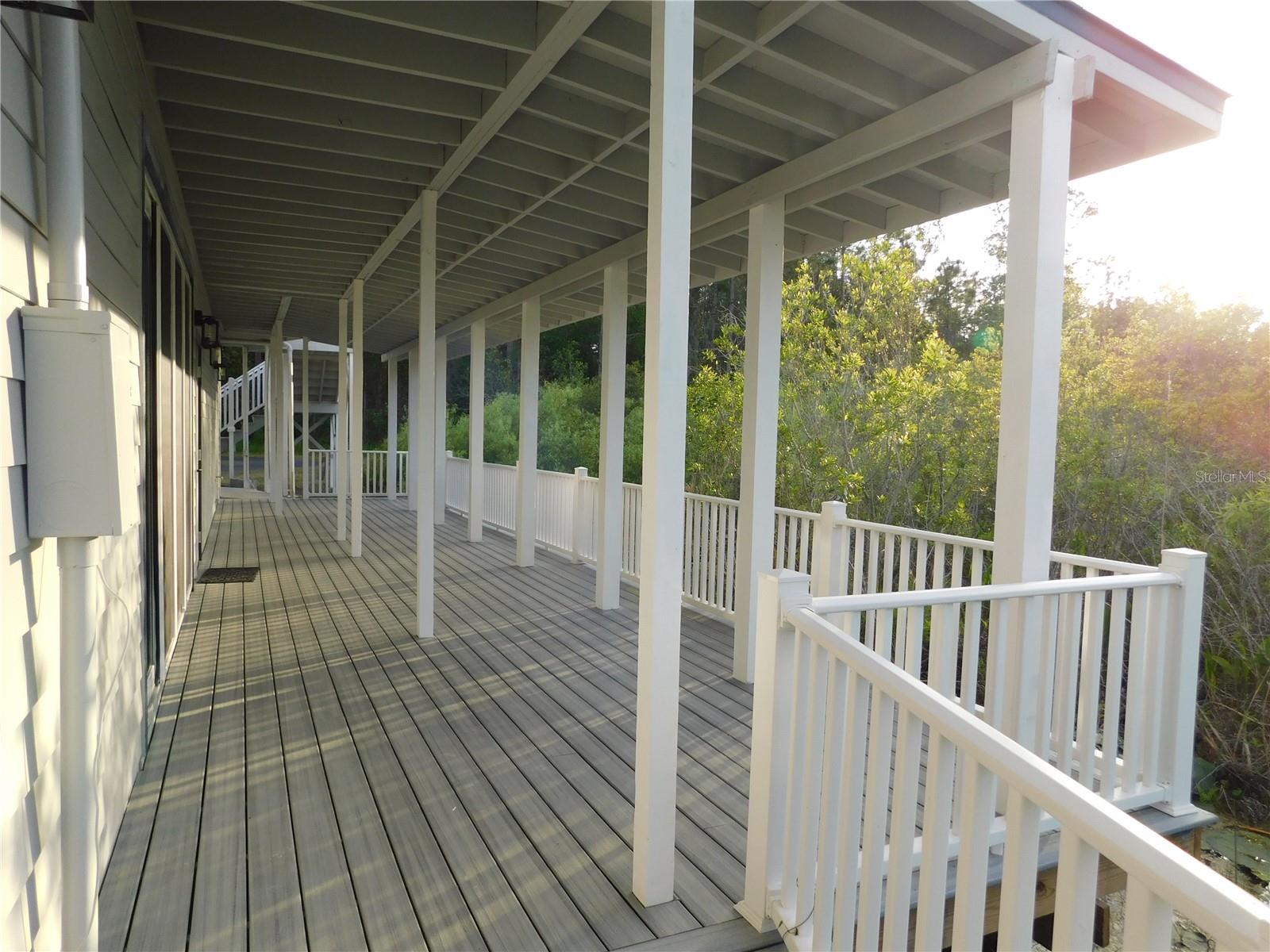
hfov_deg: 73.9
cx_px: 635
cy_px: 476
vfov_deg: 58.9
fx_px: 844
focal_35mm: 23
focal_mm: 4
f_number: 3
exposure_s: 1/400
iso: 125
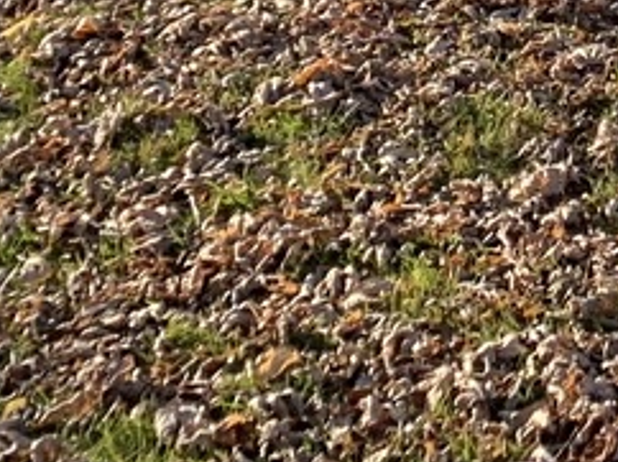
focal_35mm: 155
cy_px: -773
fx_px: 2764
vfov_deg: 8.5
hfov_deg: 11.3
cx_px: 1310
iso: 25
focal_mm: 4.25
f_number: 1.8
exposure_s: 1/842
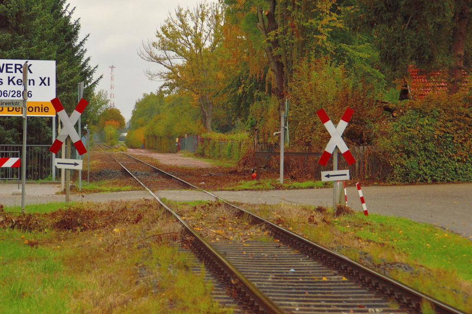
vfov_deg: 7.3
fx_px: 2456
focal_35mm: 188
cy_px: 157
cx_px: 236
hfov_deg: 11.0
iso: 400
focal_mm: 125
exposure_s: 1/320
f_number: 8
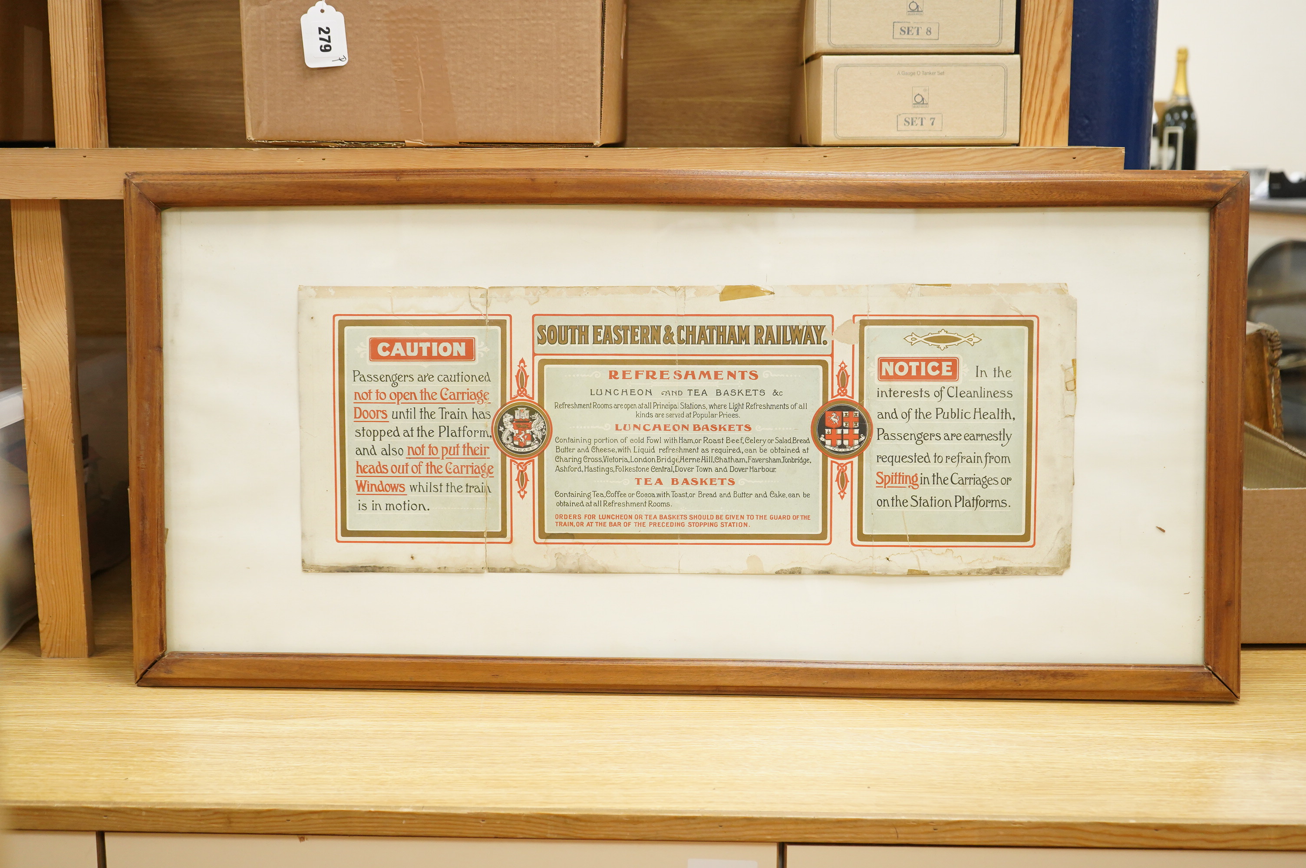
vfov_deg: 31.1
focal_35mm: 43
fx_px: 1559
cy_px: 434
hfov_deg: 45.5
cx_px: 653
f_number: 5
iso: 2500
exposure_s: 1/160
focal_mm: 43
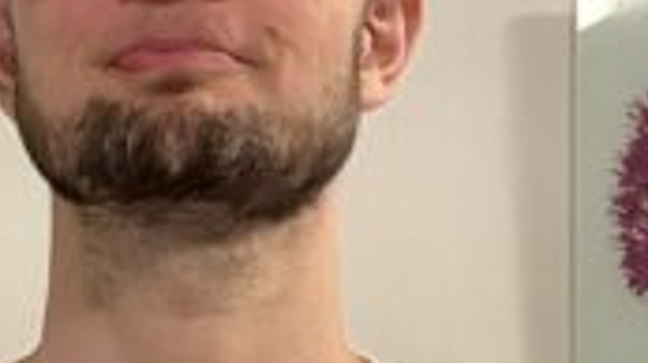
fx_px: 3296
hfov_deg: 11.2
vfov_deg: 6.0
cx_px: 112
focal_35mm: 192
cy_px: 980
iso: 320
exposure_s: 1/50
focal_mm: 5.96
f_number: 1.6
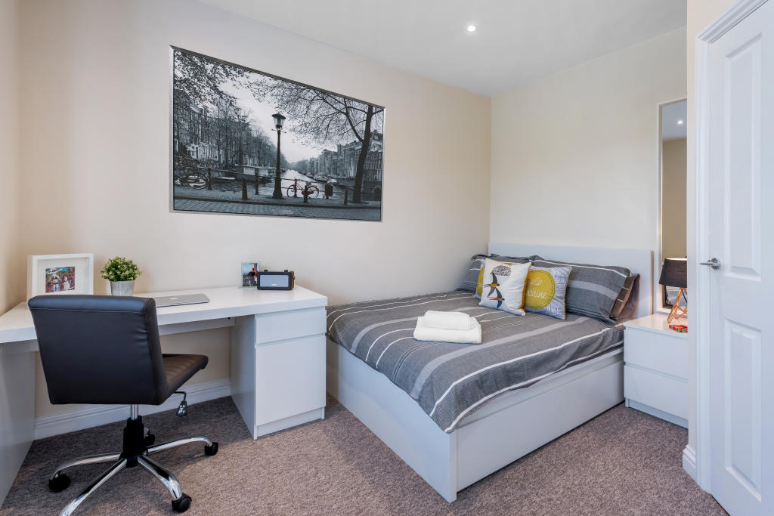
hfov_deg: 96.7
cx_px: 387
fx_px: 344
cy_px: 258
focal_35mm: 16
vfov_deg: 73.8
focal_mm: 16
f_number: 14
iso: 320
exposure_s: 1/2
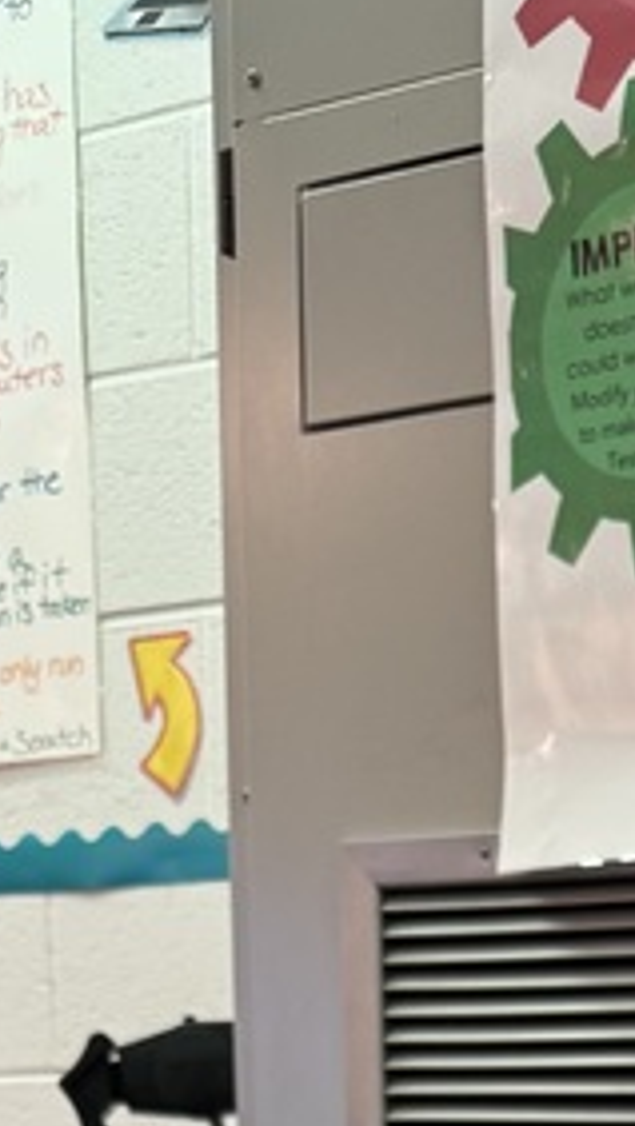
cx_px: 767
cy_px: 1965
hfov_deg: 12.5
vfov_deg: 18.2
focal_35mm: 95
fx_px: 2839
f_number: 1.78
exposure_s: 1/60
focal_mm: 6.76
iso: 200
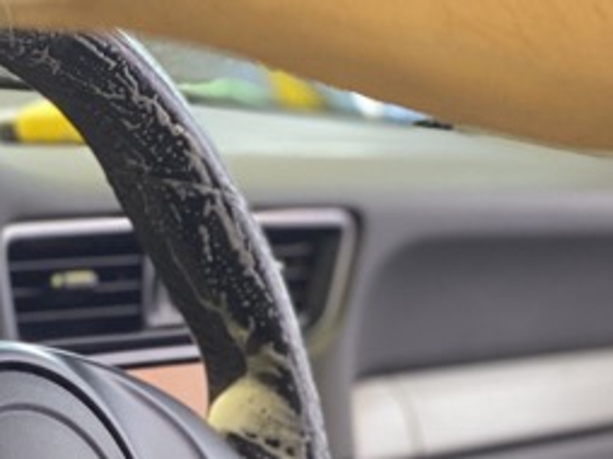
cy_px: 628
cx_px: -157
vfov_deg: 8.9
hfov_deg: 11.8
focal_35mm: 164
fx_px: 2901
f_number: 2
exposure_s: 1/25
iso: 320
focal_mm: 6
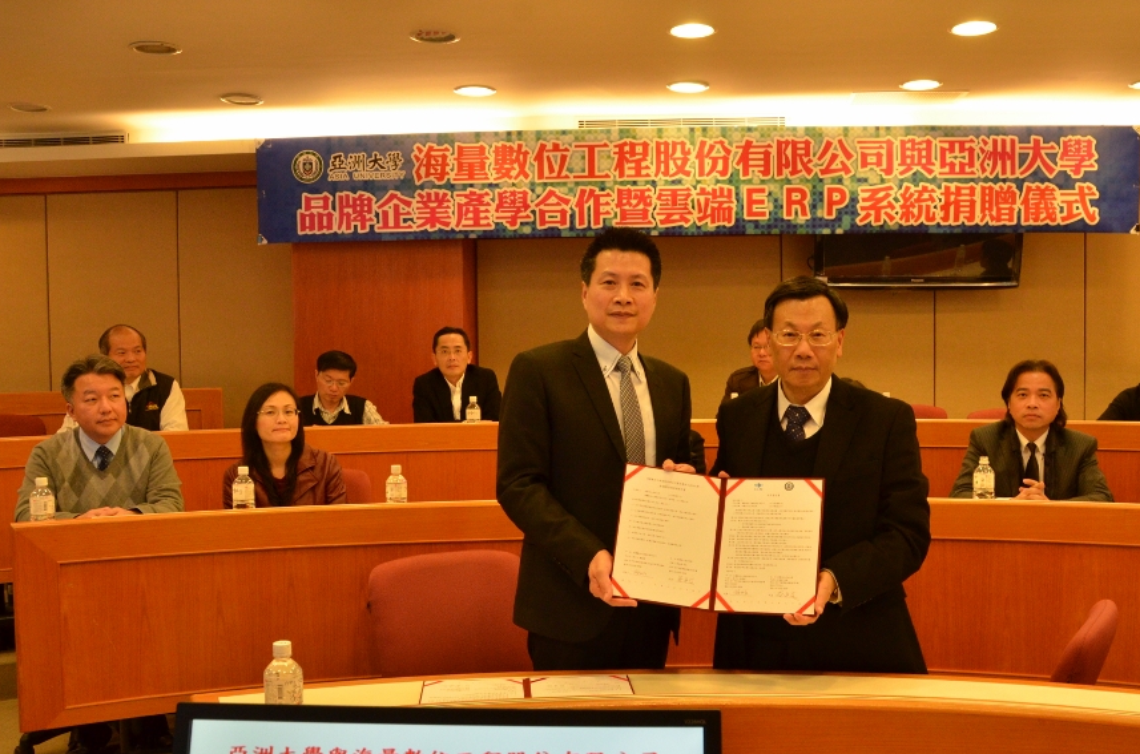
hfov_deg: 54.5
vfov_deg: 37.7
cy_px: 384
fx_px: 1106
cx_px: 616
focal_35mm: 35
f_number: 8
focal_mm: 20
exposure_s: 1/40
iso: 1600
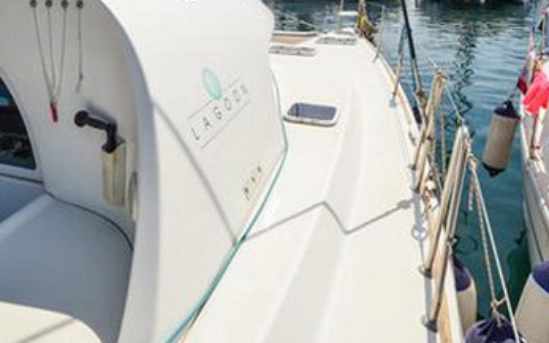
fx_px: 464
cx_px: 220
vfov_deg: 38.2
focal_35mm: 31
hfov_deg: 60.7
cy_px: 43
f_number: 11
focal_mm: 17
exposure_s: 1/500
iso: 250
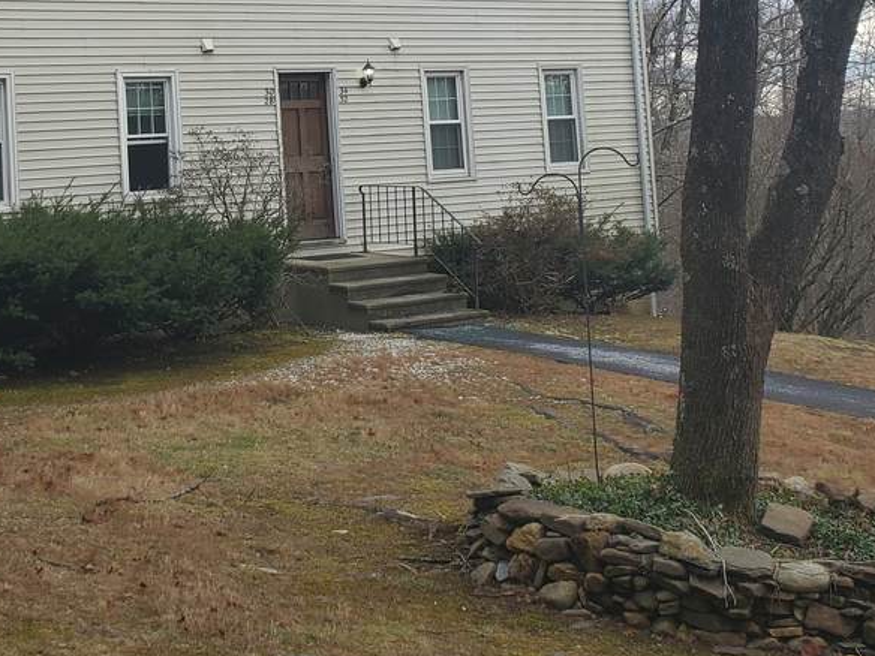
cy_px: 21
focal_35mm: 57
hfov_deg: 32.6
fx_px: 1441
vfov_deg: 24.6
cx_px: 147
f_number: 2.4
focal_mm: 4.3
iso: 50
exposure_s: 1/249
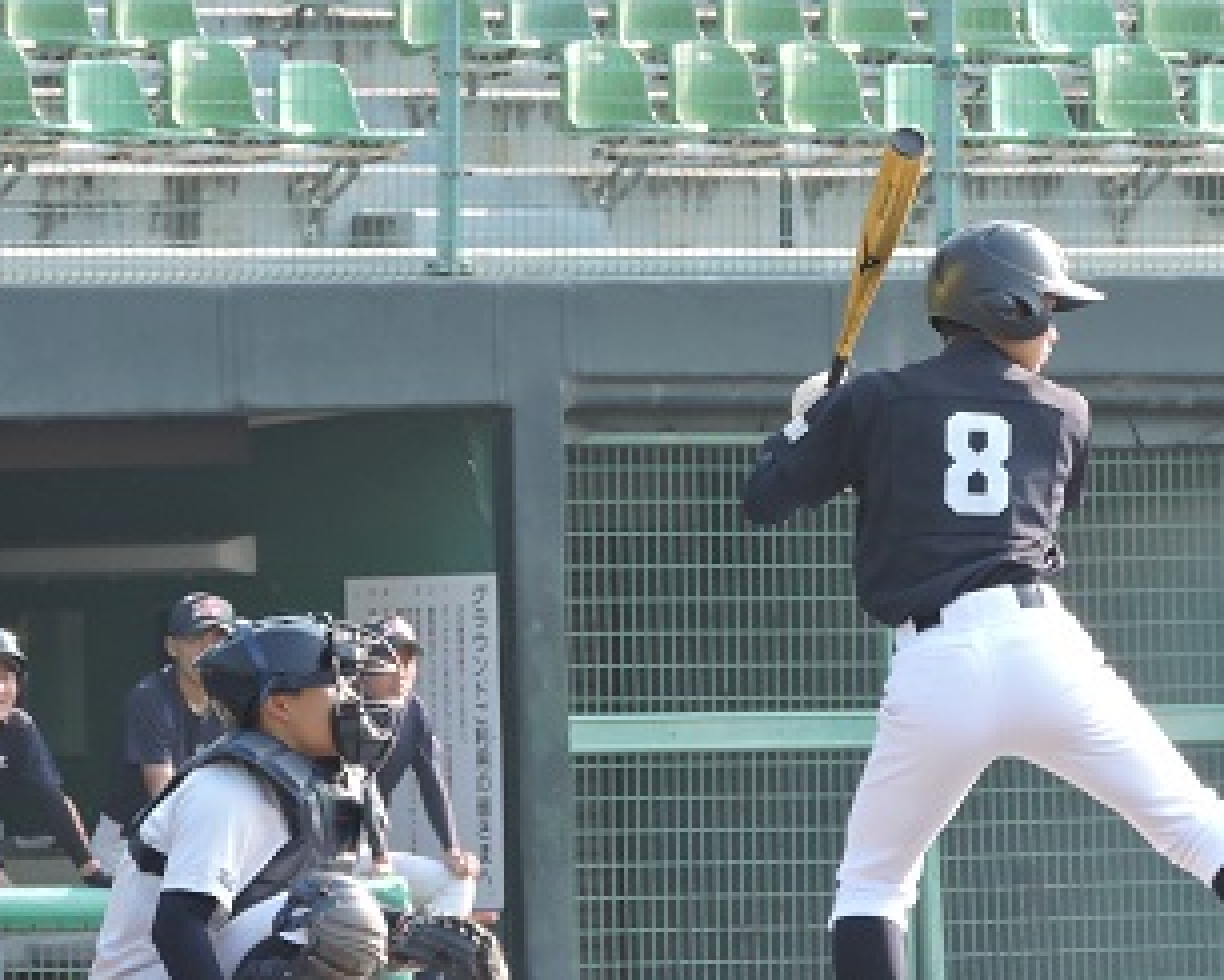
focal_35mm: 637
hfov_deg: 3.0
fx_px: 23083
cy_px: 542
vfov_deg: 2.4
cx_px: 940
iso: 220
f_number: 4.8
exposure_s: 1/250
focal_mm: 71.3
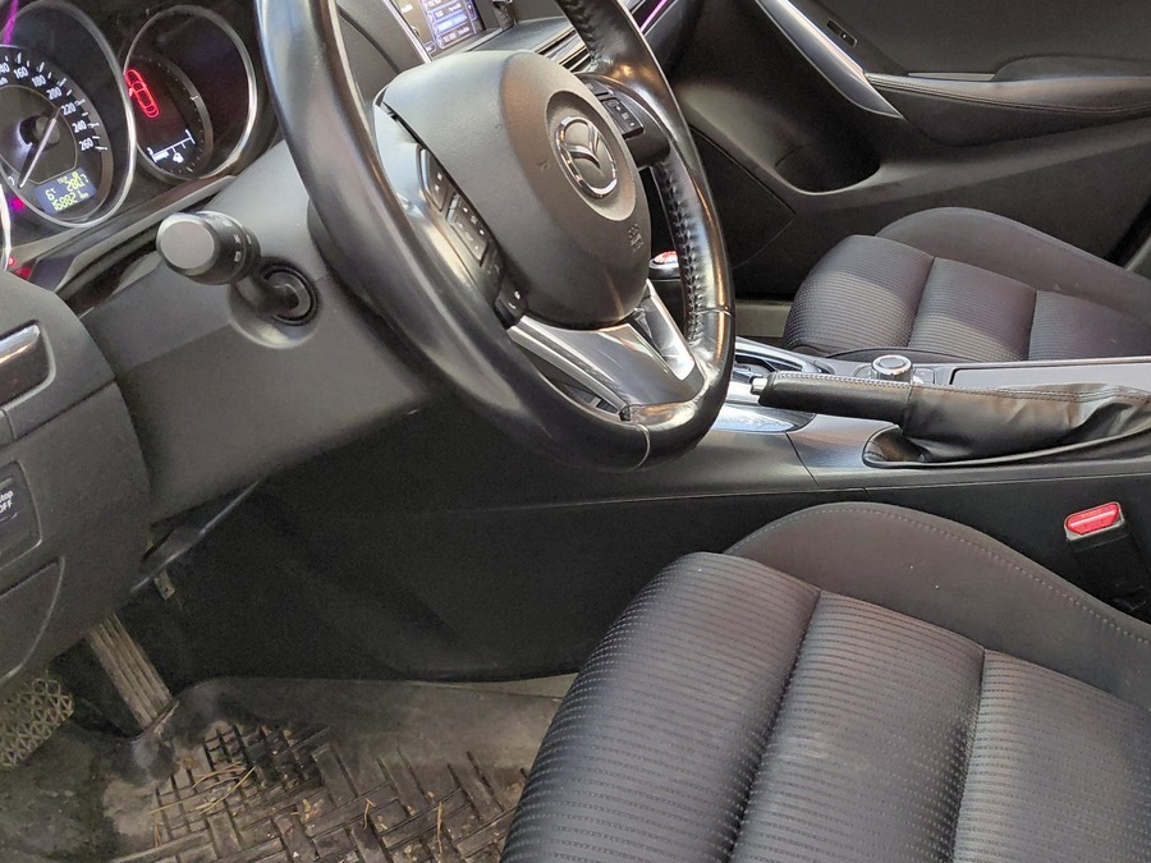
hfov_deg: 45.0
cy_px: 468
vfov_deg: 35.9
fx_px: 1330
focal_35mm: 40
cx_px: 879
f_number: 1.8
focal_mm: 4.69
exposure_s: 1/25
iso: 400
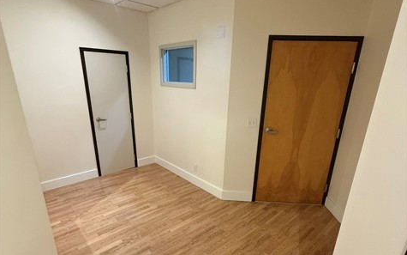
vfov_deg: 59.2
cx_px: 203
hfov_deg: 85.1
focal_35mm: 20
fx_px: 222
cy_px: 153
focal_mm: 2.22
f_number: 2.2
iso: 500
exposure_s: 1/60
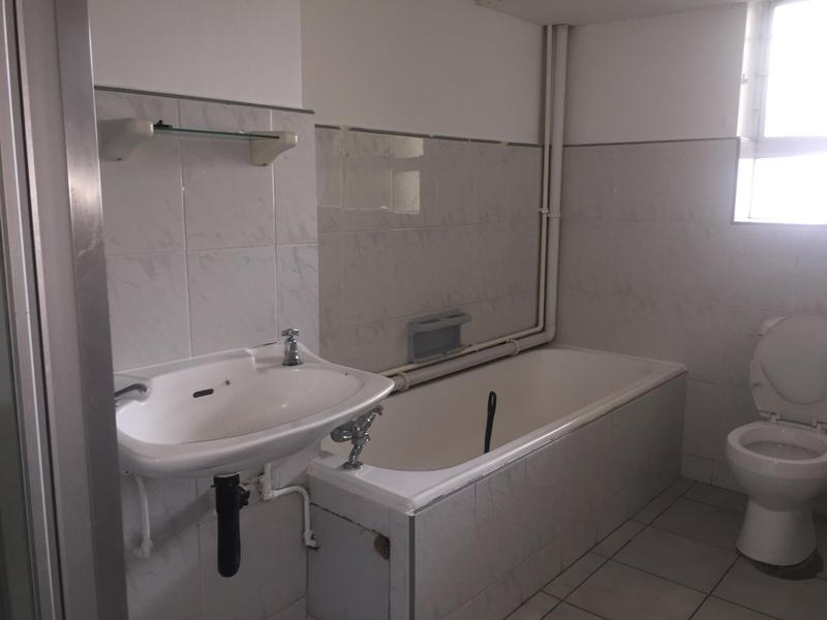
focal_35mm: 29
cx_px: 414
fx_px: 693
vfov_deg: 48.2
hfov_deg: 61.7
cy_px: 310
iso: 50
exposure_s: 1/30
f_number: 2.2
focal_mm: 4.15
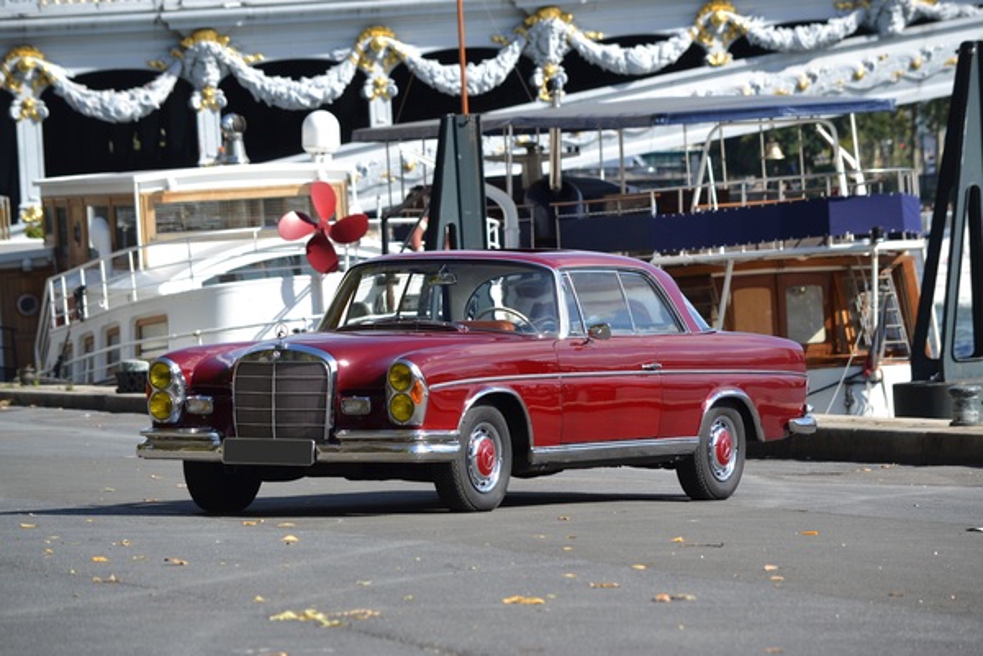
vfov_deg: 6.5
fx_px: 5734
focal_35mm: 210
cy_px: 328
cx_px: 492
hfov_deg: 9.8
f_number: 5.6
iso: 140
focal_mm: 140
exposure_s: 1/500
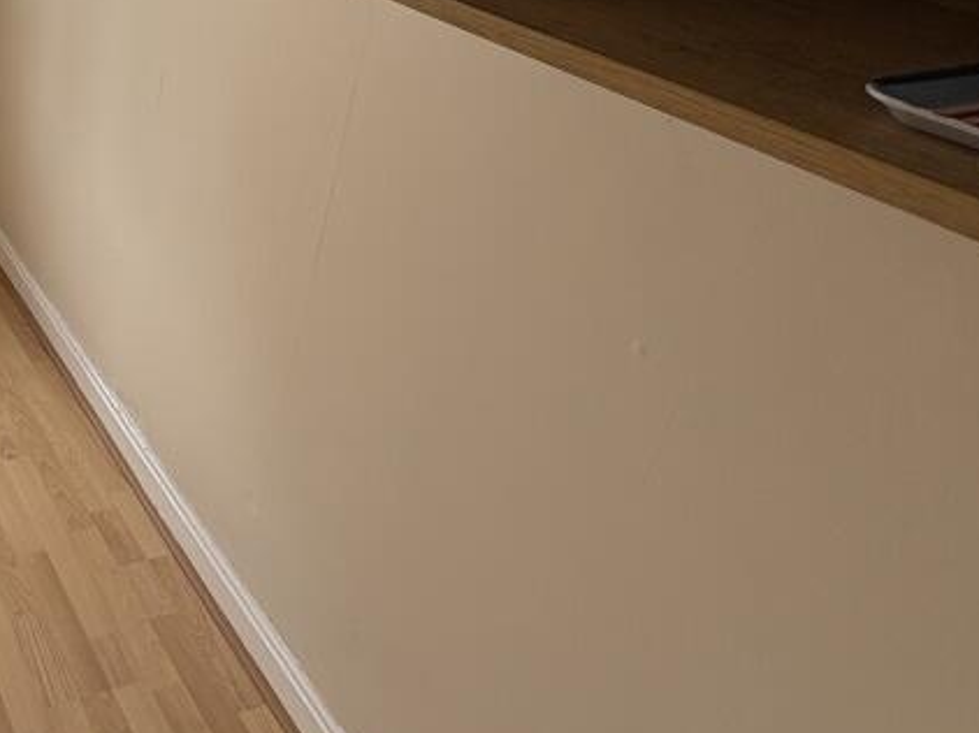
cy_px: 132
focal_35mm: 34
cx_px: -26
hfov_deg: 44.7
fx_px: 961
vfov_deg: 39.8
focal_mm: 2.22
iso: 40
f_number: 2.2
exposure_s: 1/122
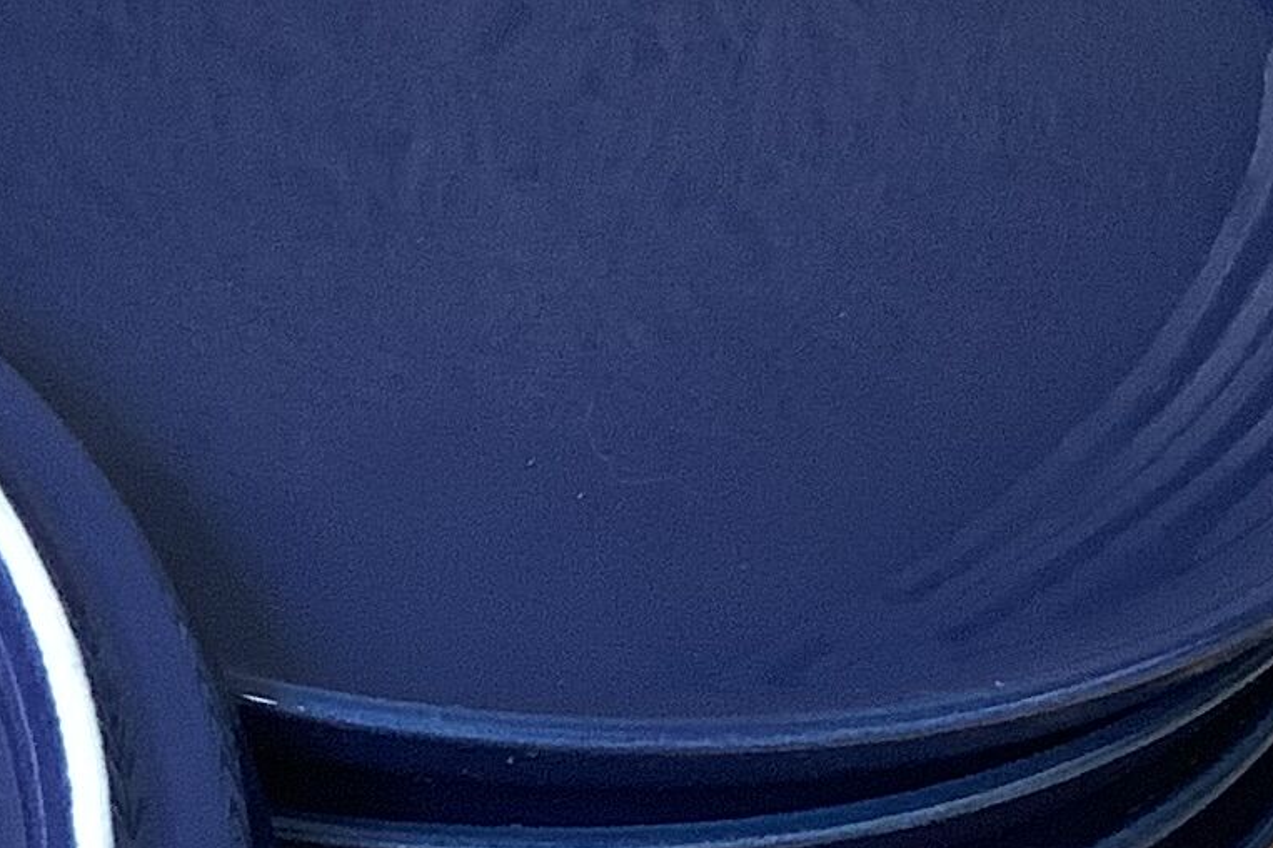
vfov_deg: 9.9
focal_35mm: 138
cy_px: 546
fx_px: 4877
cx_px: -517
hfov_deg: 14.1
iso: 200
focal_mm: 3.3
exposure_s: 1/60
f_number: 2.4
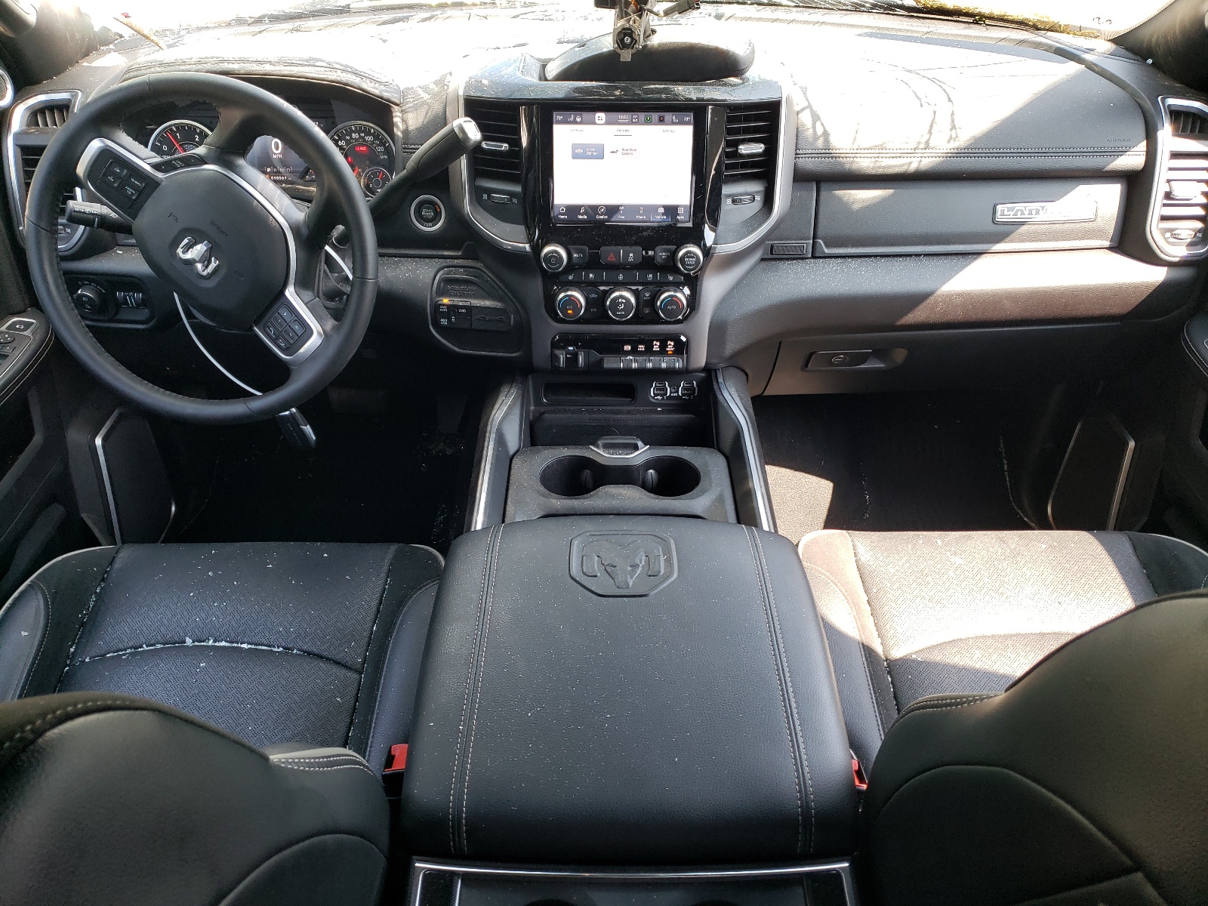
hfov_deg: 67.3
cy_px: 453
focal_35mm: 26
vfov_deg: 53.1
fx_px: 907
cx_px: 604
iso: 54
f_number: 1.5
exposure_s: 1/120
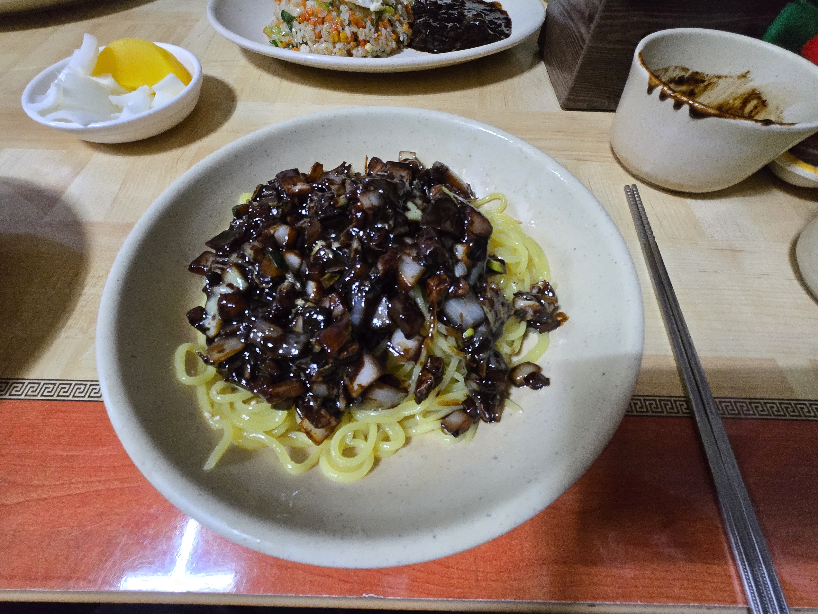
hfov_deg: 106.2
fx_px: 307
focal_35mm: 13
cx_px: 409
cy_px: 307
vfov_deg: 89.9
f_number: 2.2
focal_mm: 1.7
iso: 500
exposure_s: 1/60
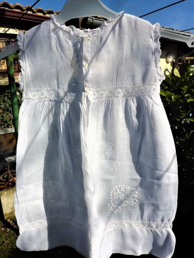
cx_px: 94
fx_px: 194
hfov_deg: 53.1
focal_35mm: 26
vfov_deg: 67.3
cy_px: 133
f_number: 5.6
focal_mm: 4.1
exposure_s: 1/1000
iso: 80
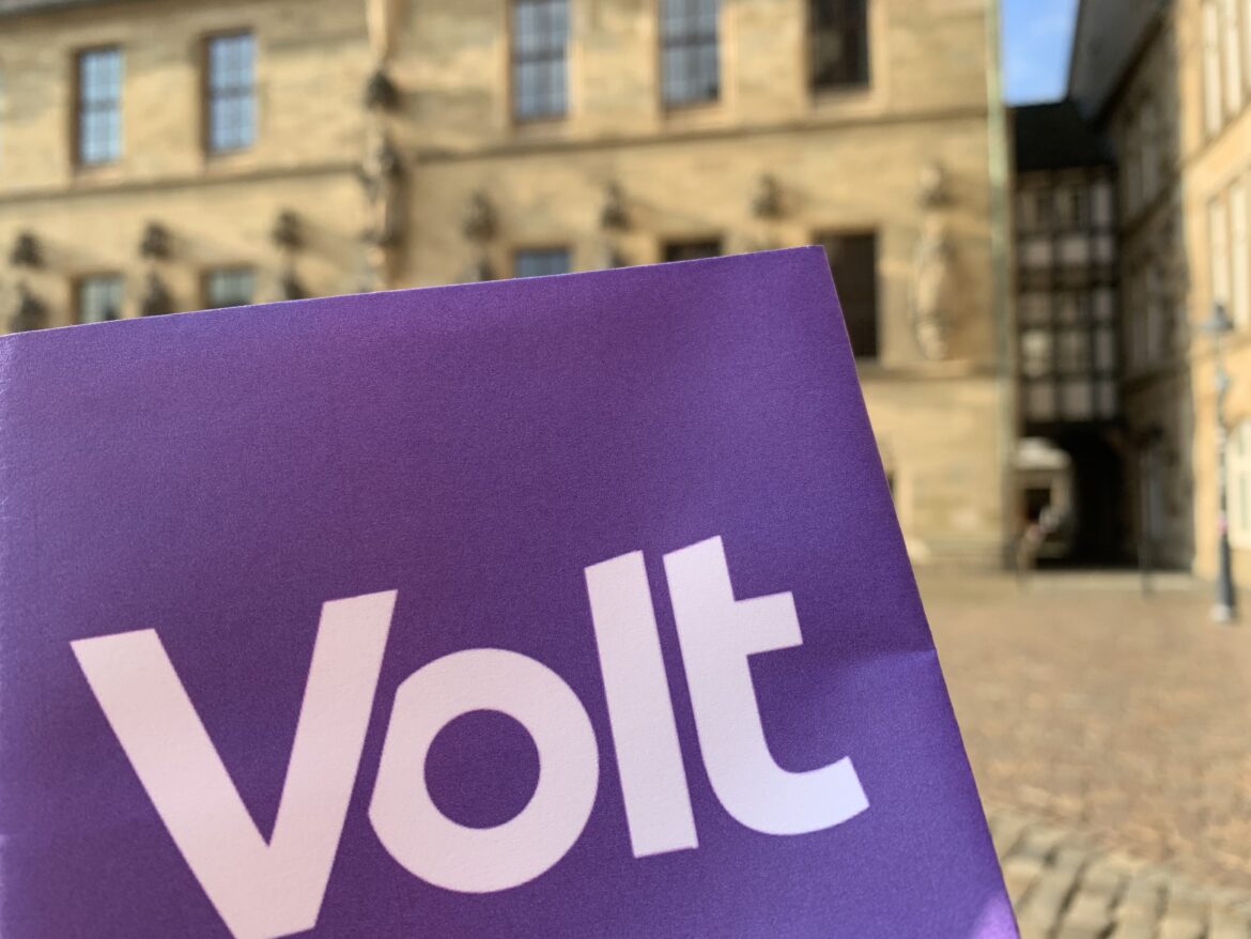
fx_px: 940
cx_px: 626
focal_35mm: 26
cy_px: 470
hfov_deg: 67.3
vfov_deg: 53.1
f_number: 1.8
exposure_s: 1/660
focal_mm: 4.25
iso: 25
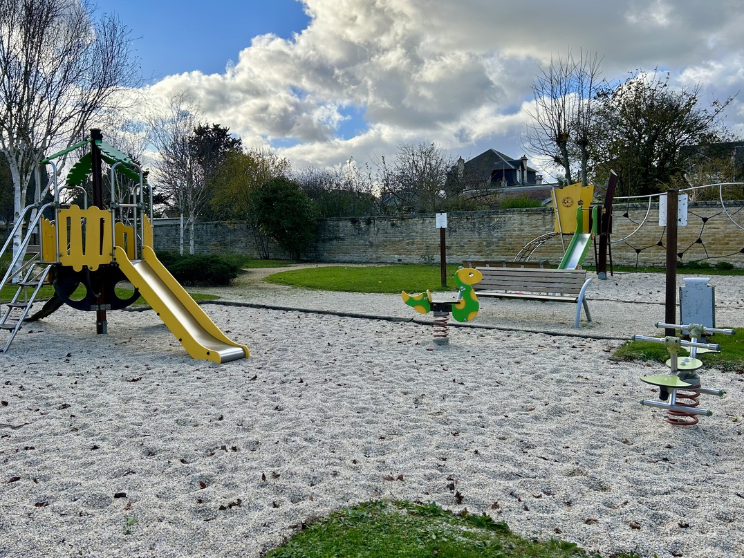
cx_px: 346
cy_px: 253
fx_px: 623
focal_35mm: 29
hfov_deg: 61.6
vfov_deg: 48.2
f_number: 1.5
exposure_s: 1/2994
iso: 50
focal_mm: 5.7
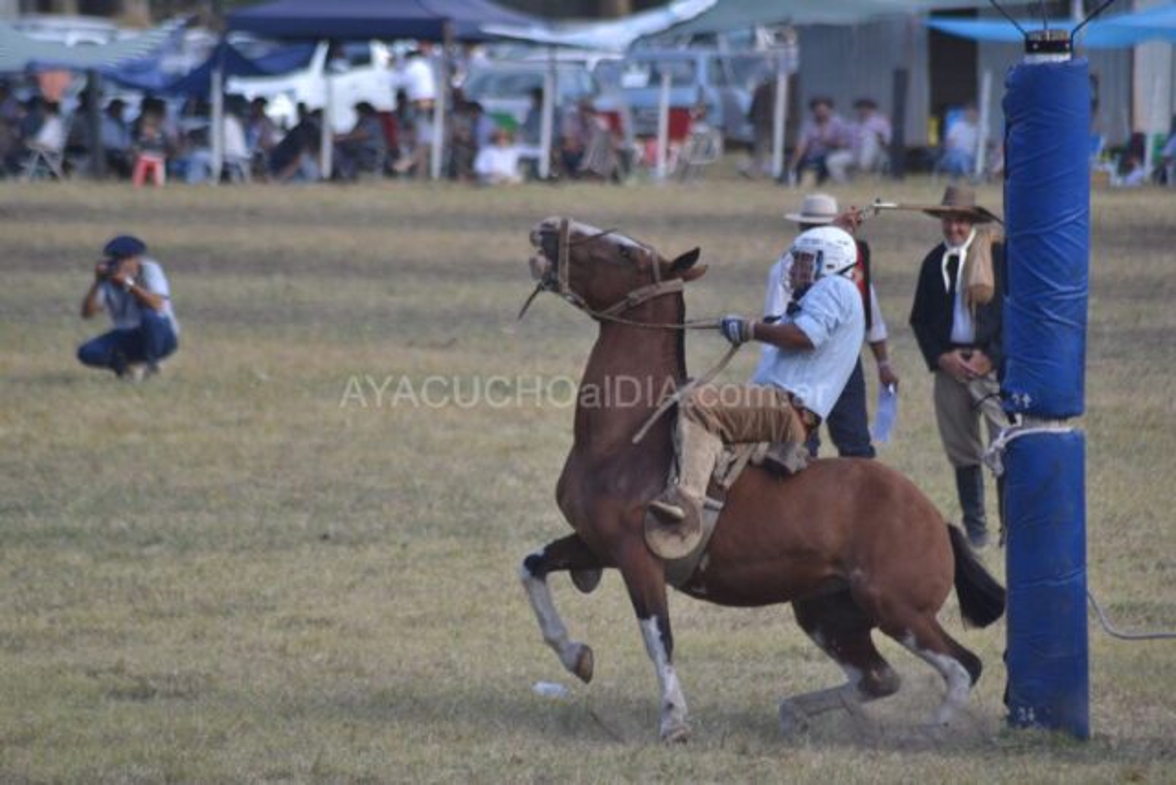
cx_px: 588
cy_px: 392
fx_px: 14702
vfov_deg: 3.1
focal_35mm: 450
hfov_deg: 4.6
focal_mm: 300
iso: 400
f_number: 5.6
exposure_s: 1/640
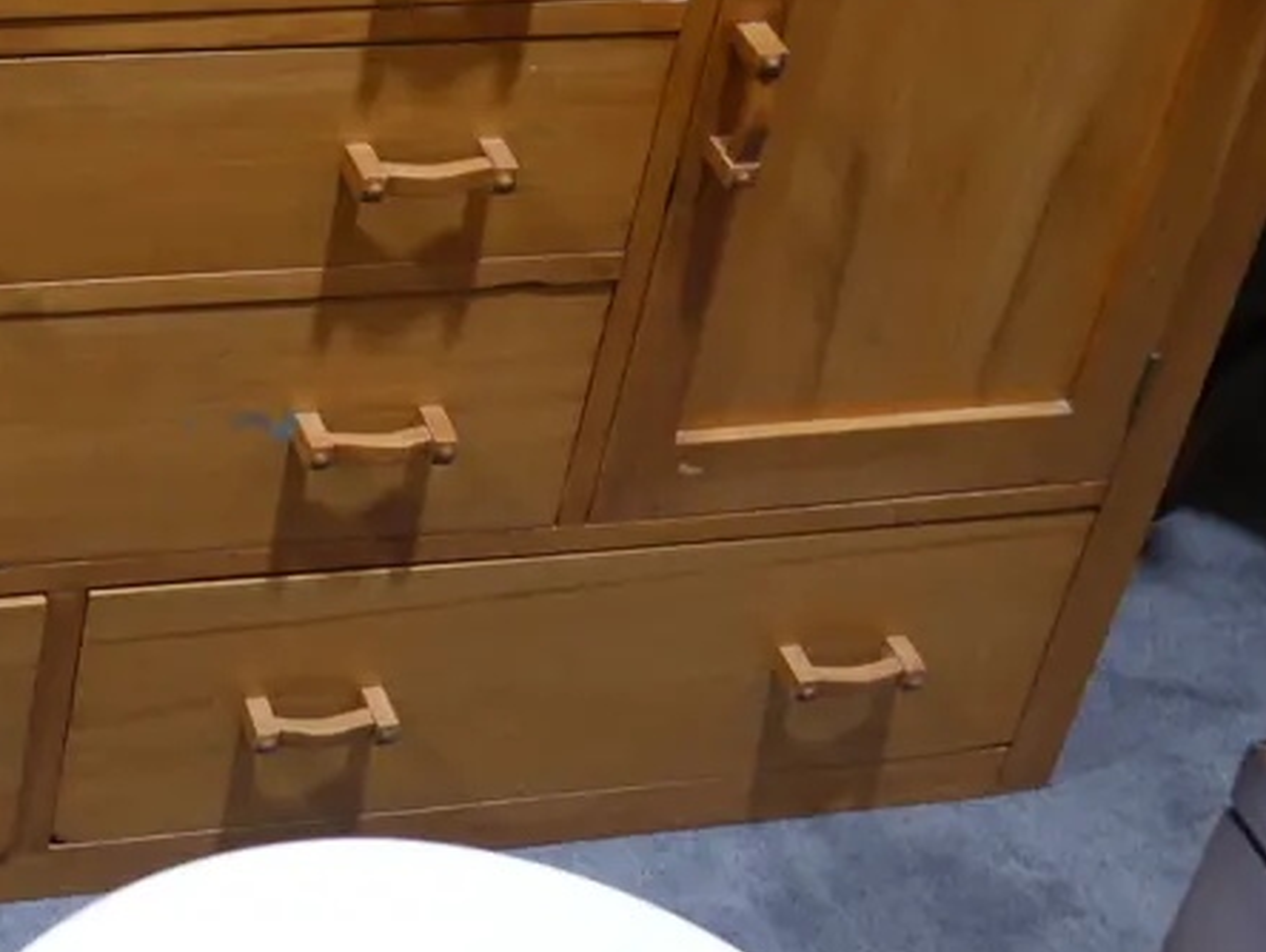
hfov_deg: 22.6
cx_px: -9
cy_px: -127
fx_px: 3039
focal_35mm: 83
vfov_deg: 17.2
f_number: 4
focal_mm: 18
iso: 320
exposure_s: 1/60
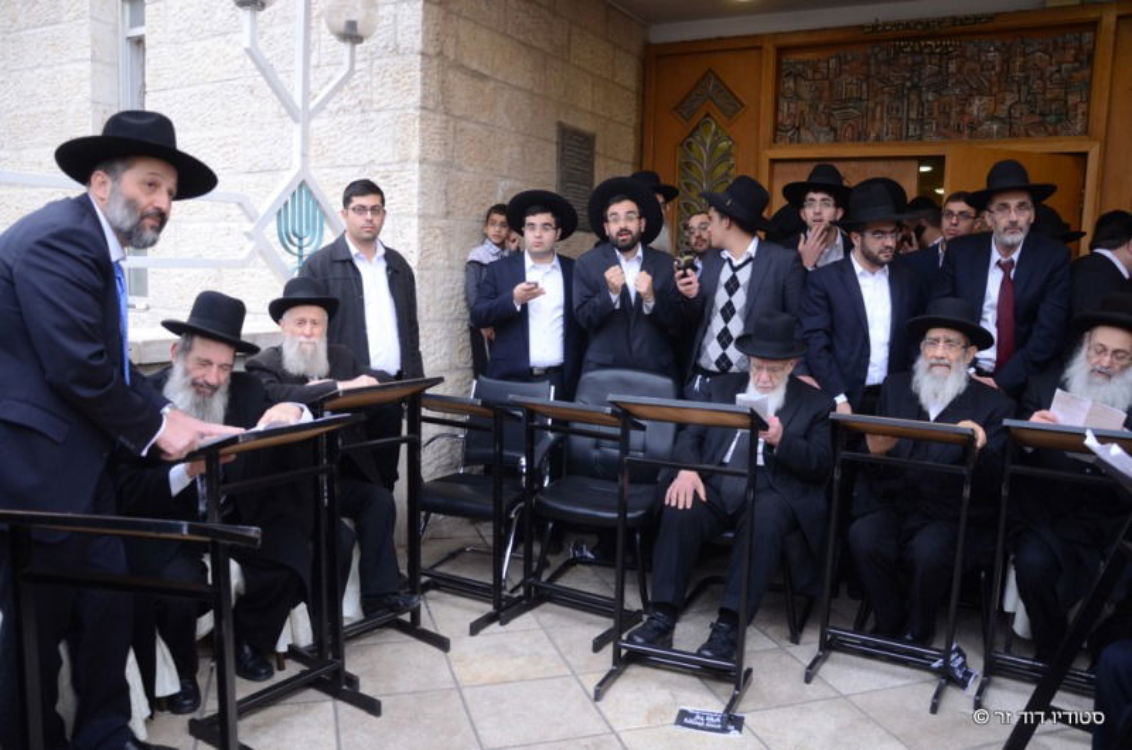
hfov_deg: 67.5
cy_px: 375
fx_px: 847
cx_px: 566
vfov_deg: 47.7
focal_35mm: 27
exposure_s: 1/100
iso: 400
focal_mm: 18
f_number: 3.5
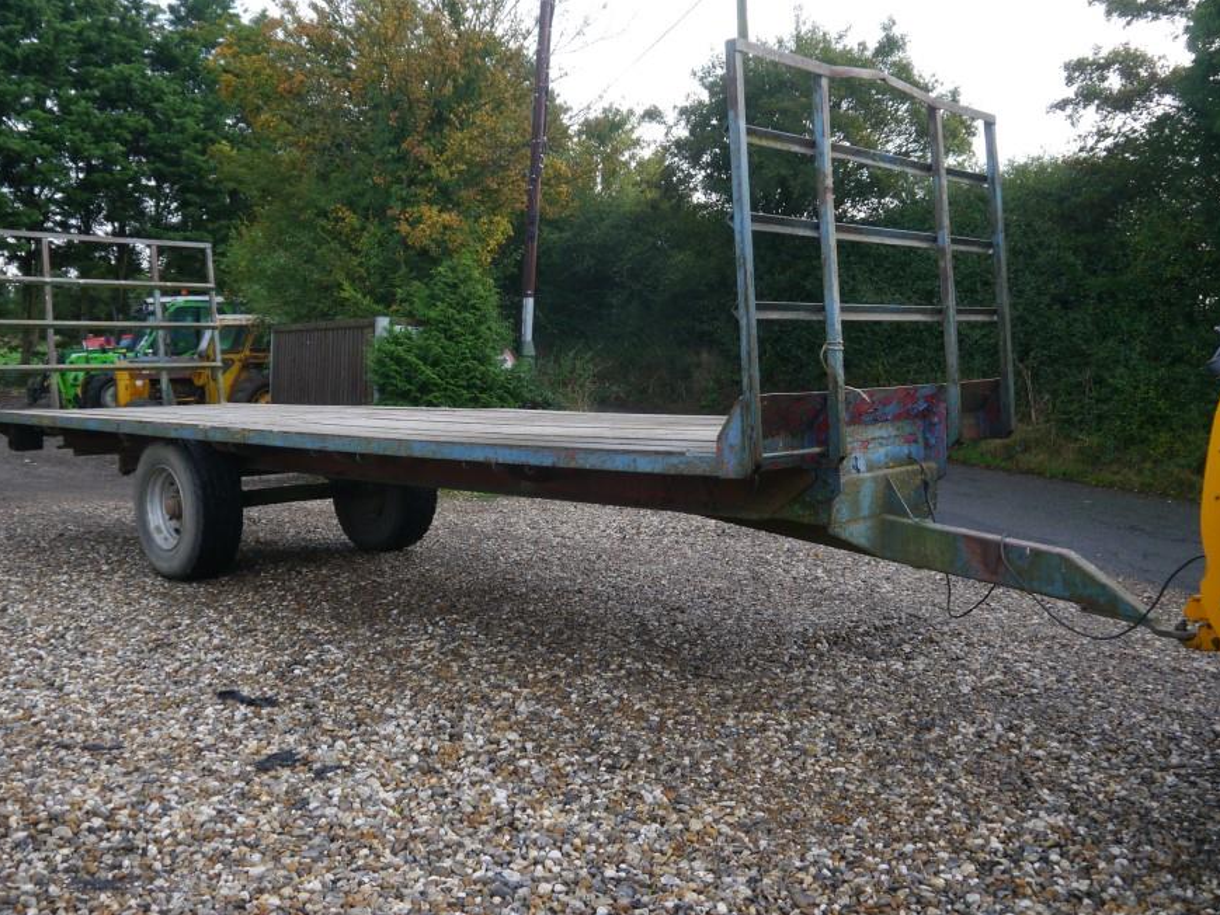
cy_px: 379
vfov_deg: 42.8
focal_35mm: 33
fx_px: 1163
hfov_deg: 55.3
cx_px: 621
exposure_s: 1/125
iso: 160
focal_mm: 14
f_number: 4
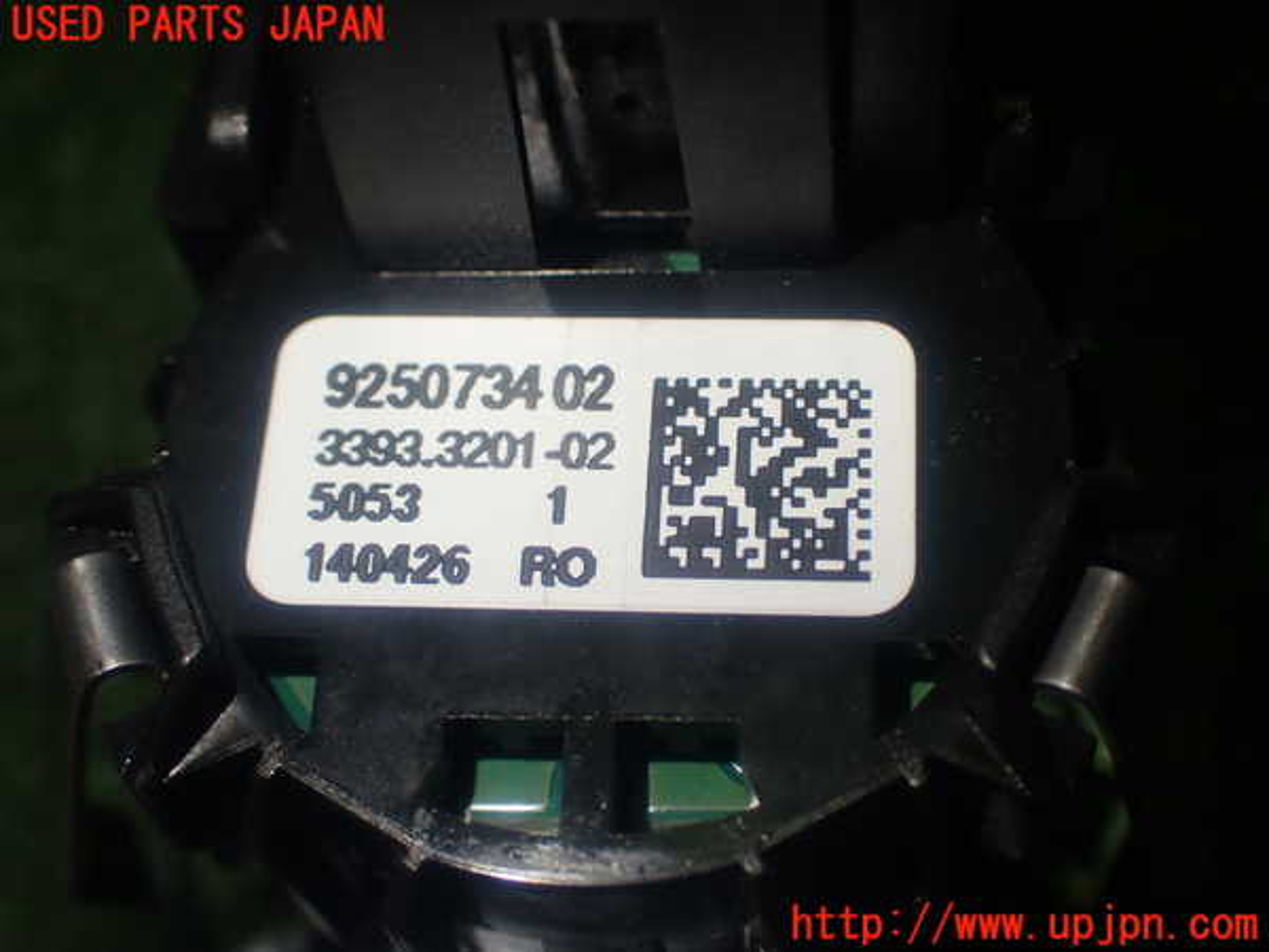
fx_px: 1980
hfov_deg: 35.5
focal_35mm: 54
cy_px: 476
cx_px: 634
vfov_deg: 27.0
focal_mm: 9.65
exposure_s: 1/100
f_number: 3.3
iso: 200
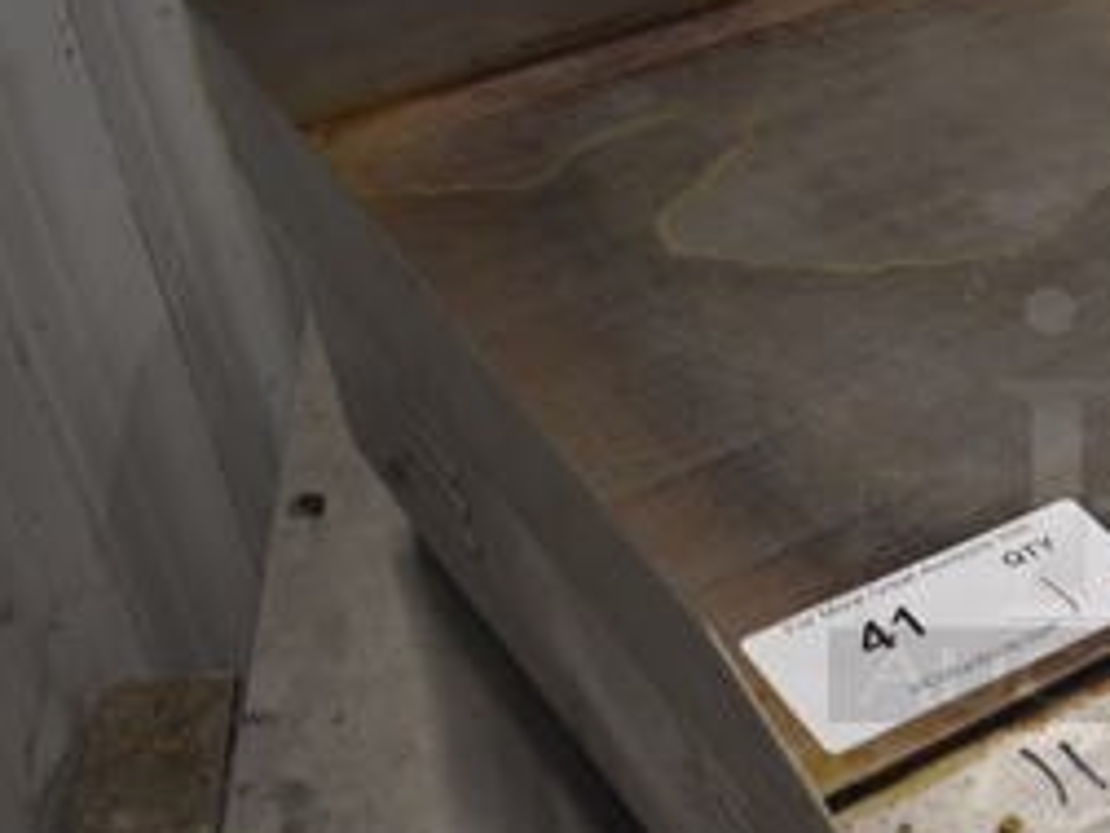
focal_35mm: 63
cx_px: 1321
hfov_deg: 27.2
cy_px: 489
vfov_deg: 23.3
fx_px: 2020
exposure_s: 1/30
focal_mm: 18
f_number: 3.5
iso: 140
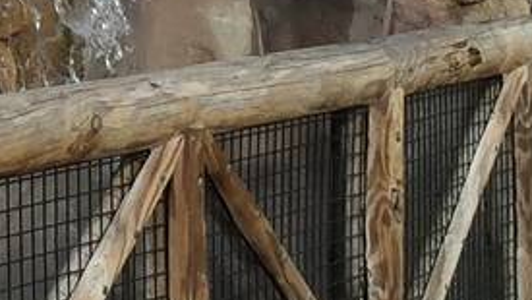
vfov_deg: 6.5
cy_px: -166
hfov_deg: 10.8
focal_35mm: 184
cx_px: -499
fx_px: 2597
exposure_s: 1/638
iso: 32
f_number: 2.2
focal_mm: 4.15
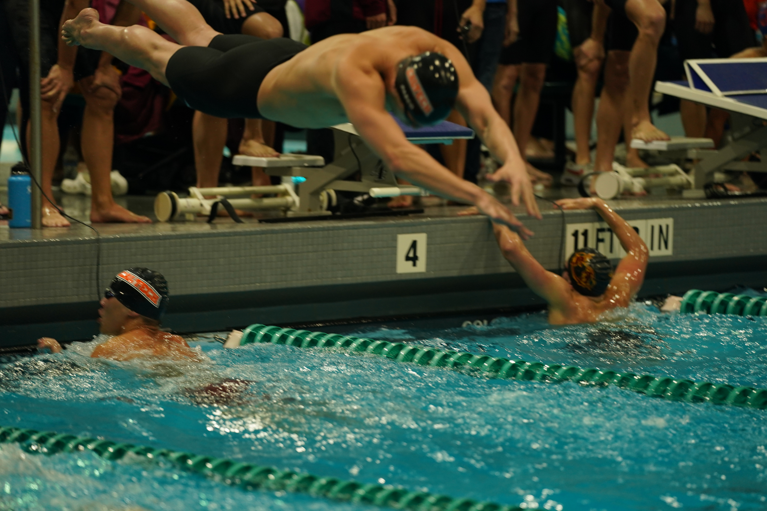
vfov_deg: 7.9
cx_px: 384
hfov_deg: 11.8
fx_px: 3707
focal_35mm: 174
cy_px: 256
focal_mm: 174
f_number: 2.8
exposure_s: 1/400
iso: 1600
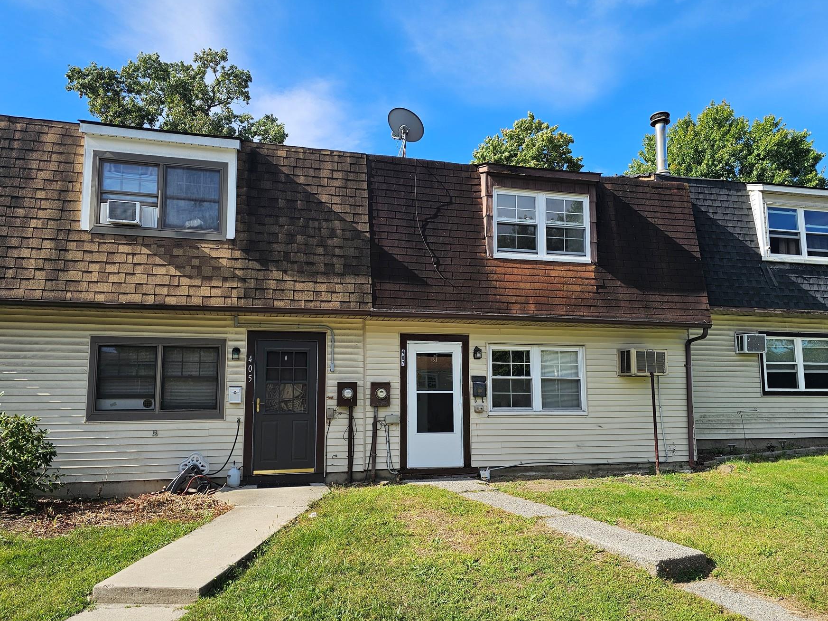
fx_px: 646
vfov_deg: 51.3
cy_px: 330
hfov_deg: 65.3
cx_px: 433
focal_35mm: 27
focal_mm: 6.3
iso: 10
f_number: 1.7
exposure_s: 1/487
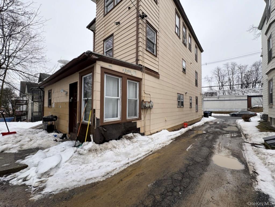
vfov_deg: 85.7
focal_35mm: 14
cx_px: 138
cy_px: 104
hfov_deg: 102.0
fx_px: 111
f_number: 2.2
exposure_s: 1/341
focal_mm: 2.22
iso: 40
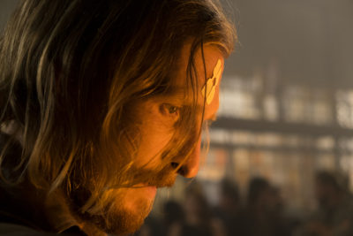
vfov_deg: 18.0
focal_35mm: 76
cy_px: 118
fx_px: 745
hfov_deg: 26.6
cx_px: 176
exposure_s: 1/180
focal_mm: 50.5
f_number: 4
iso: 2000
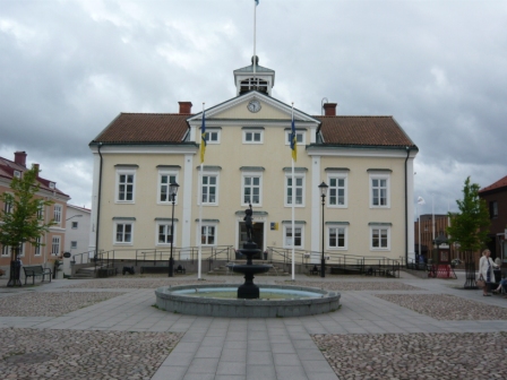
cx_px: 254
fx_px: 469
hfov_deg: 56.8
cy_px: 190
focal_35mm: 32
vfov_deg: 44.2
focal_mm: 5.2
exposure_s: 1/640
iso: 100
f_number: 3
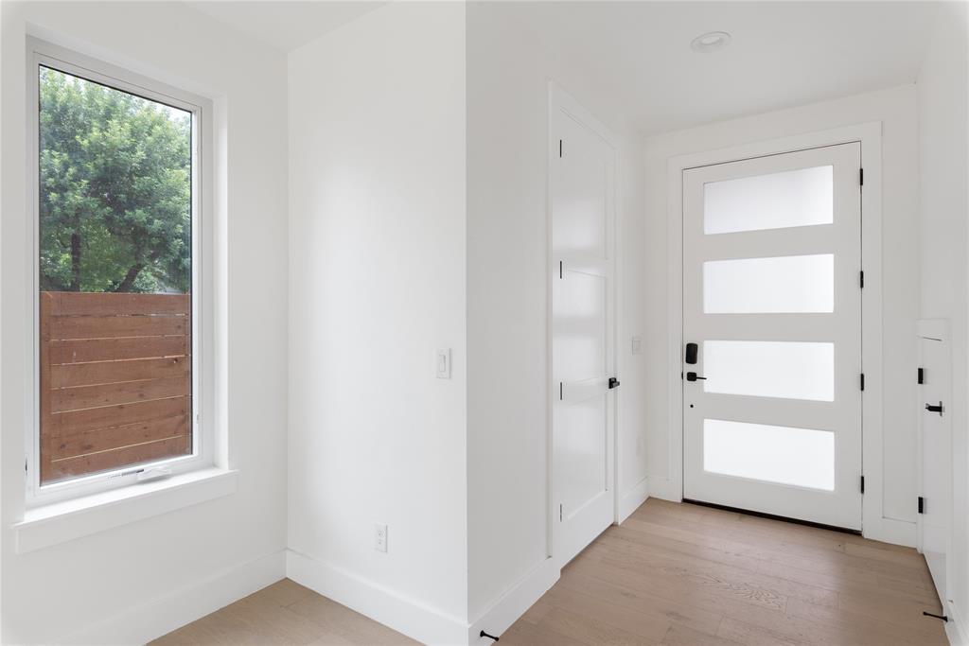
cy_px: 323
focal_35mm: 19
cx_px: 484
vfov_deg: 64.6
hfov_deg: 86.9
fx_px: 511
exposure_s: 1/25
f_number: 8
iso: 400
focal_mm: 19
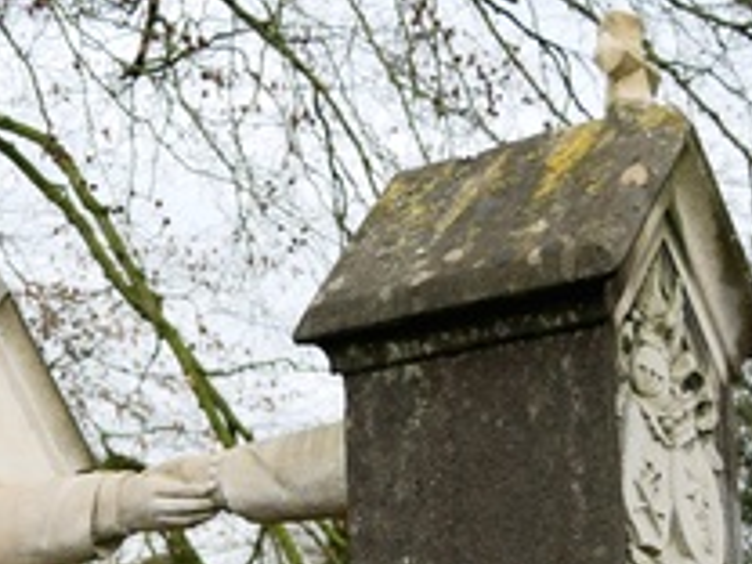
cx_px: 127
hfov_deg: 20.8
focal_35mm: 93
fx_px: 2020
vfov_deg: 15.7
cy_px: 533
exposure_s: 1/100
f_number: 4
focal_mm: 21
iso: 200
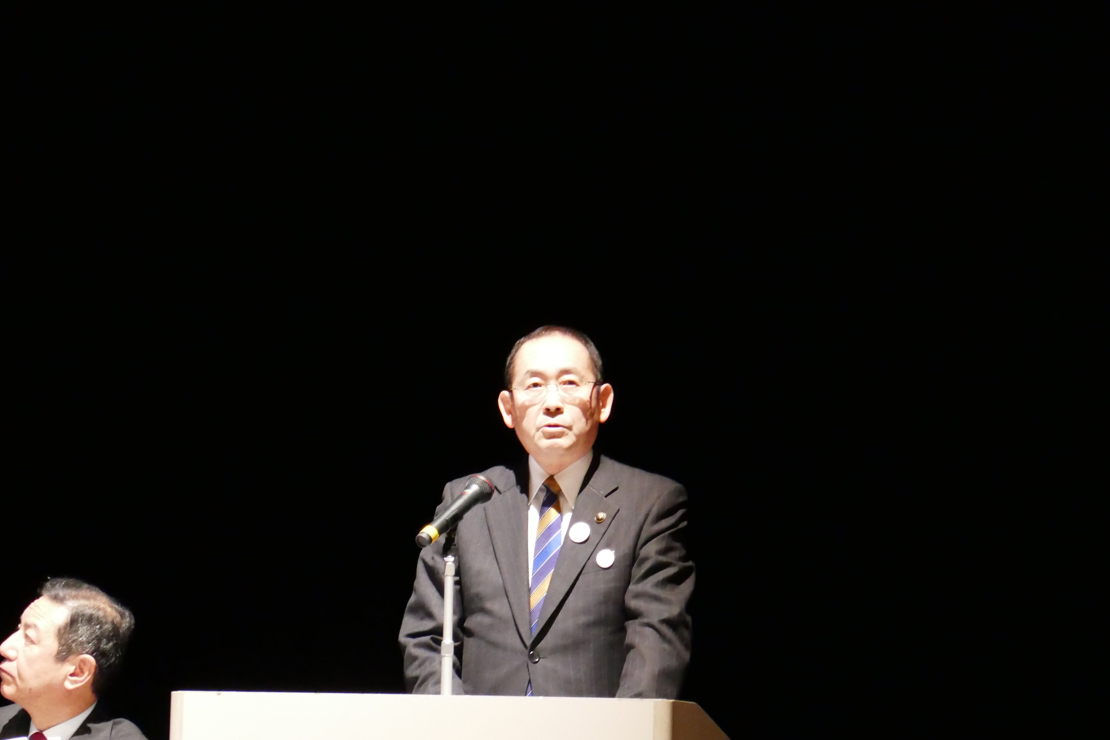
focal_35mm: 275
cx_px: 555
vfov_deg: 5.0
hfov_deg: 7.5
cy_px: 370
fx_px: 8479
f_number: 5.9
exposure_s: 1/30
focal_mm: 91
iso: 5000
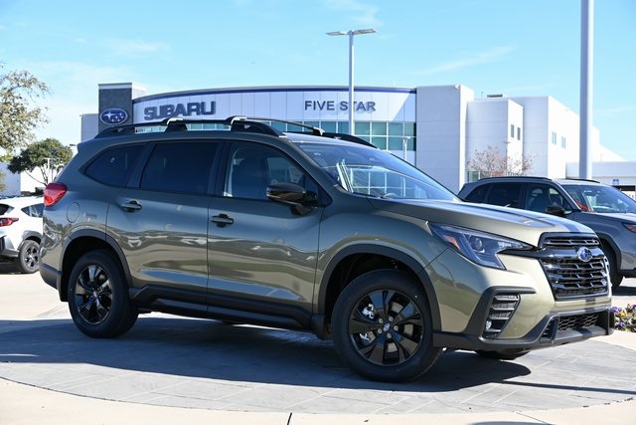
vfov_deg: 25.8
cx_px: 318
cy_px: 212
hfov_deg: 37.8
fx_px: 928
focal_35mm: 52
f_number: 5.6
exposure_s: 1/250
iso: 110
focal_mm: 35
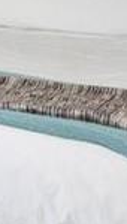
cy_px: -167
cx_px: -631
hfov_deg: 4.3
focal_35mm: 223
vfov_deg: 9.2
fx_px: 1328
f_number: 10
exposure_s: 1/250
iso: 640
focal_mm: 10
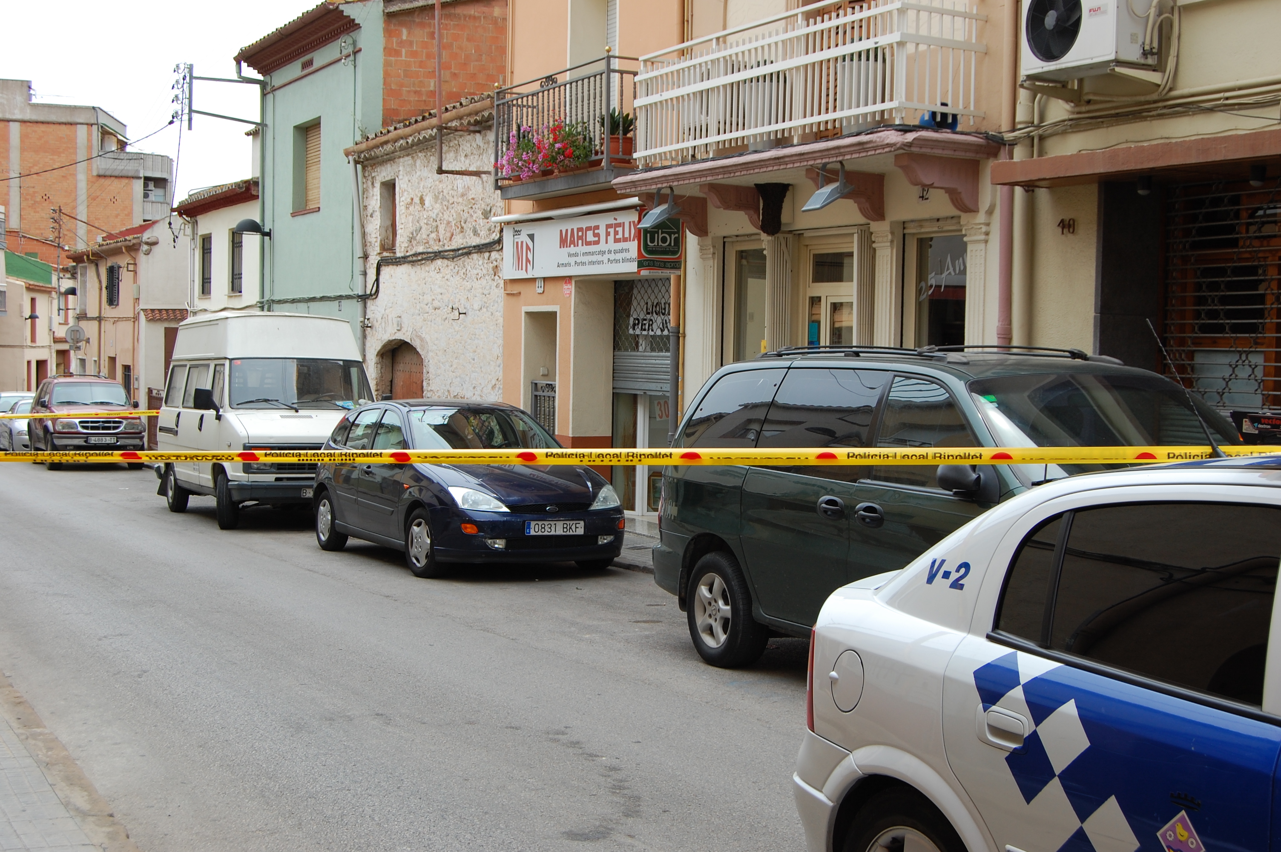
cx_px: 640
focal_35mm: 46
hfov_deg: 42.4
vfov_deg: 28.9
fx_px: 1653
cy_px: 426
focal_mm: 31
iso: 200
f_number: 8
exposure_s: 1/250
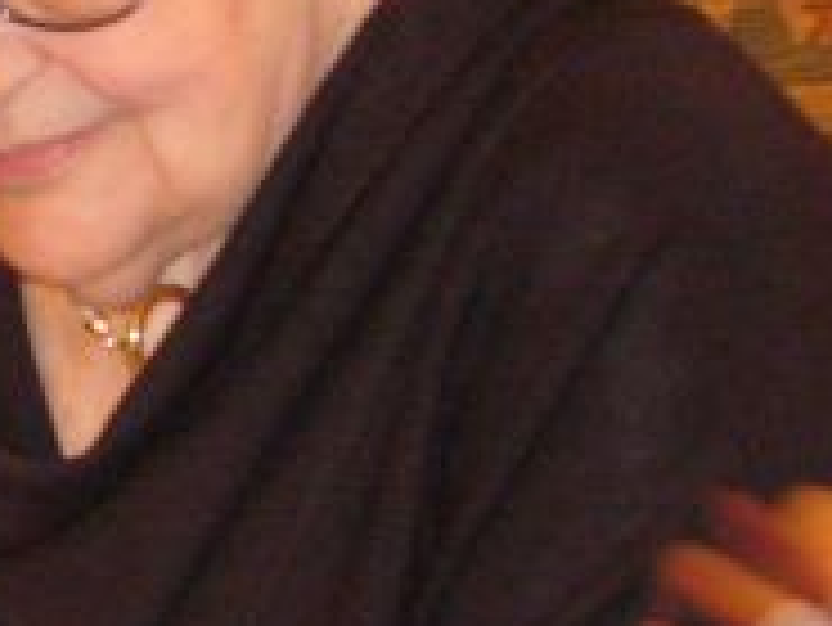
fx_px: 5604
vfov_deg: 6.4
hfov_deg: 8.4
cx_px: -207
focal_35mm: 233
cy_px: 342
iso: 200
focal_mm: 8.8
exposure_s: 1/8
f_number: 3.8
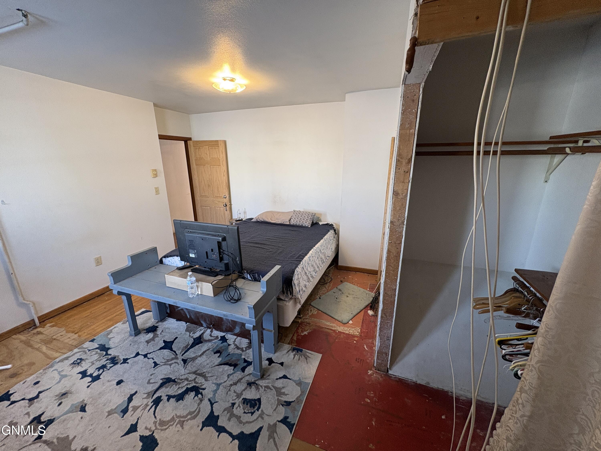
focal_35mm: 14
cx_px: 300
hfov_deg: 102.1
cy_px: 226
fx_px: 243
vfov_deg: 85.7
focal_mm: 2.22
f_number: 2.2
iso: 160
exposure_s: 1/60
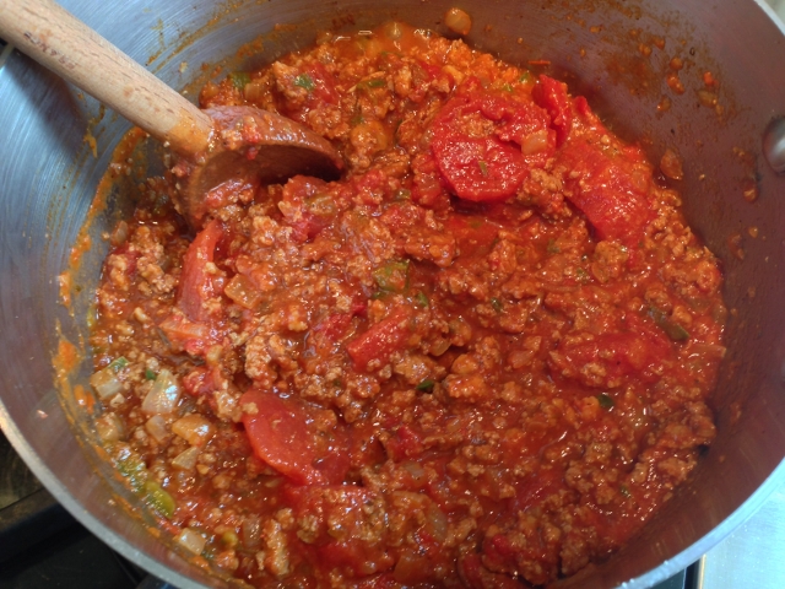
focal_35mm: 33
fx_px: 748
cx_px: 392
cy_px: 294
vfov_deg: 42.9
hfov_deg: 55.4
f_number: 2.4
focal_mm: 4.12
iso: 64
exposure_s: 1/20
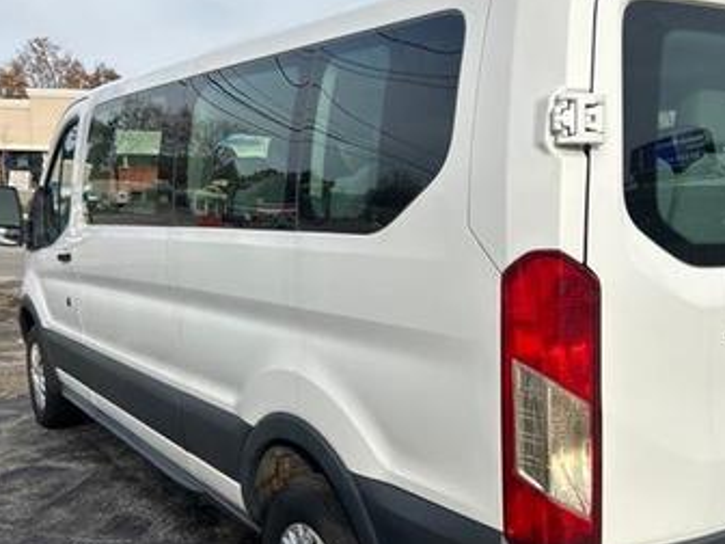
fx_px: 817
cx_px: 488
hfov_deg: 47.0
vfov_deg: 36.7
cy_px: 324
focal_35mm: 39
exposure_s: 1/3165
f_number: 1.5
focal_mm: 5.7
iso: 50
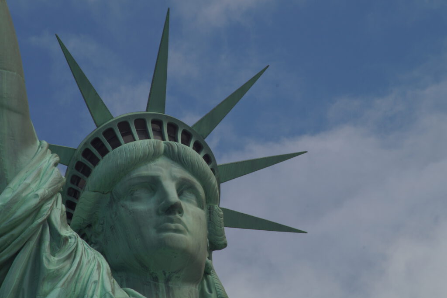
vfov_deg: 4.4
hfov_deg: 6.5
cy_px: 149
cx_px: 224
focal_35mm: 315
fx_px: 3910
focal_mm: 210
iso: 100
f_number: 22
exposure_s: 1/60
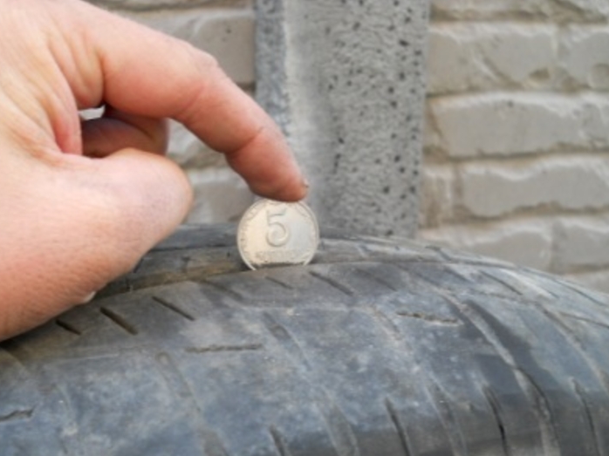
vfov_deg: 30.8
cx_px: 275
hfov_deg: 40.4
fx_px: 827
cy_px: 261
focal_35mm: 47
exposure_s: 1/30
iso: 125
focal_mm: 6.72
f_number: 3.1
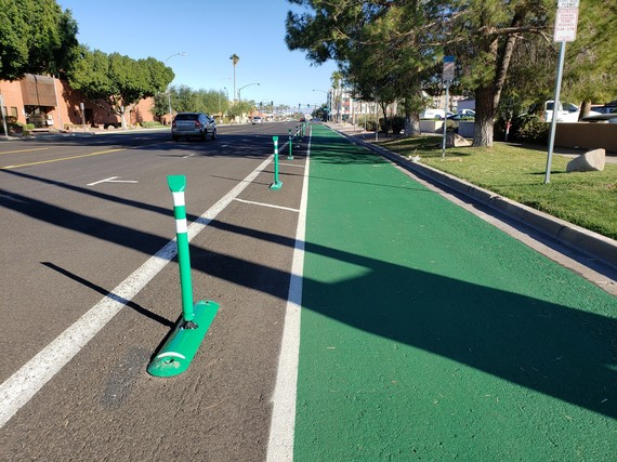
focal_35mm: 26
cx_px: 308
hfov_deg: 67.3
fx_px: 463
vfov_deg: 53.0
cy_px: 231
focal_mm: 4.3
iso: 50
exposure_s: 1/894
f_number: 2.4
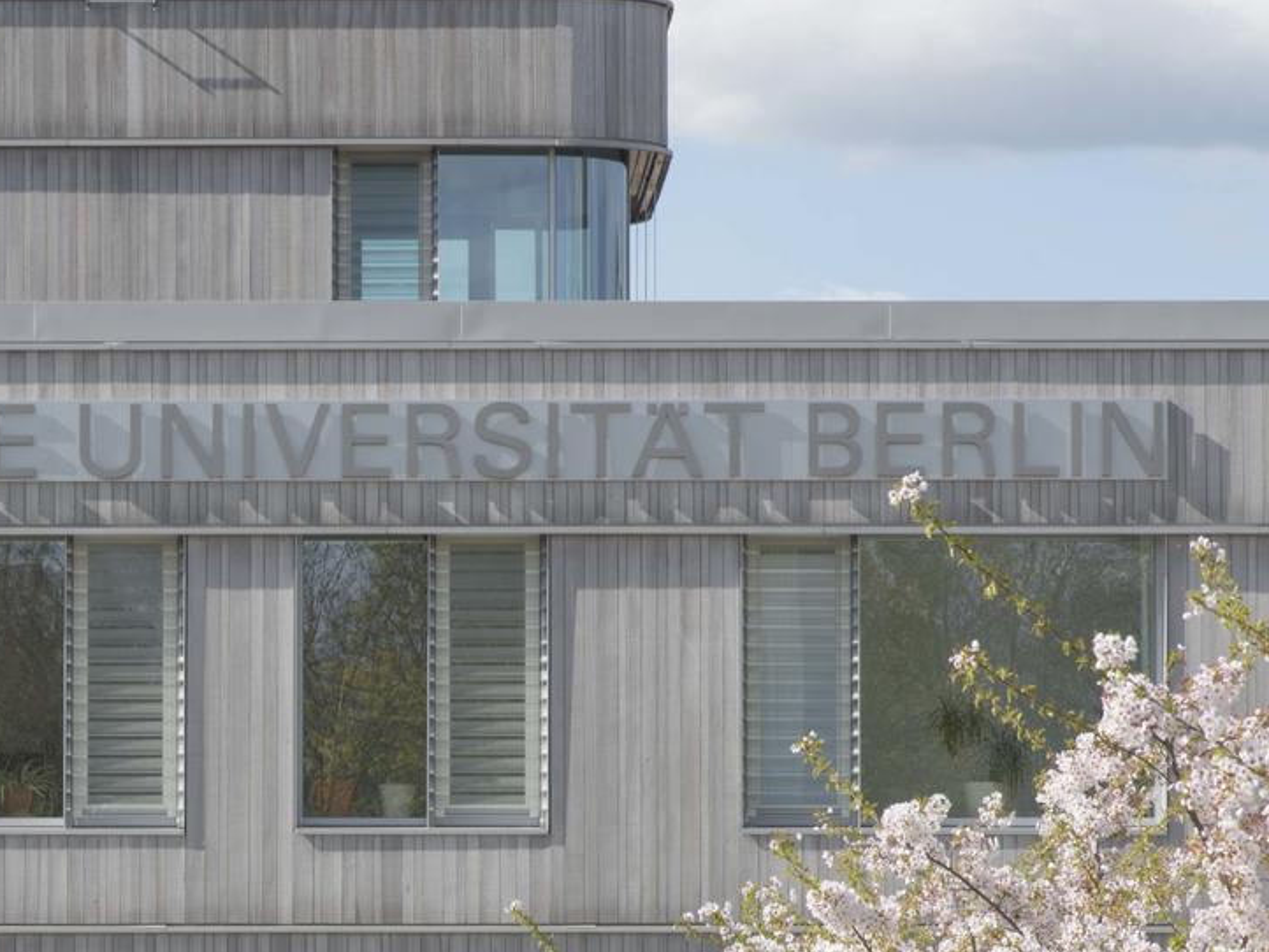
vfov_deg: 5.9
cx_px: 76
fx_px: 9278
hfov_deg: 7.8
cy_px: 930
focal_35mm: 253
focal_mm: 95
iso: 100
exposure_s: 1/160
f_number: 13
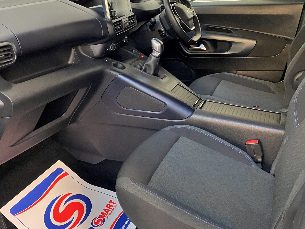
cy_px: 89
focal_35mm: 35
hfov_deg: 52.5
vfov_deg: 40.5
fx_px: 308
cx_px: 135
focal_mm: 4.25
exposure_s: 1/50
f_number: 1.8
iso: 320
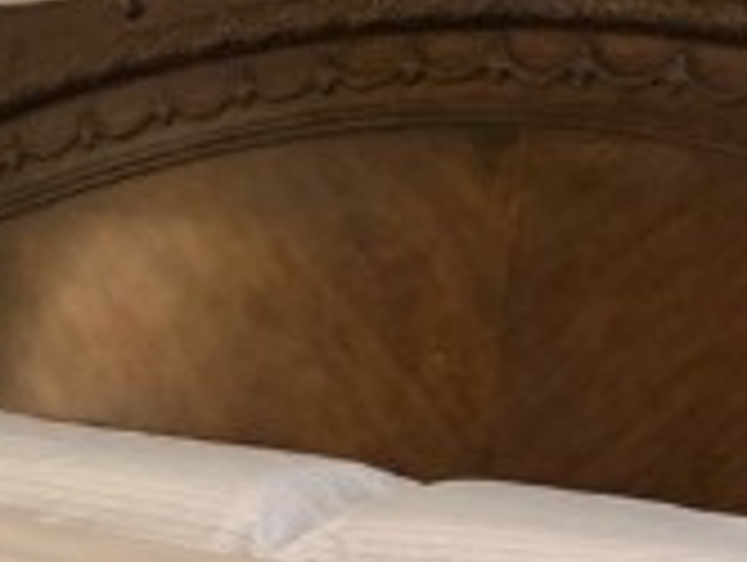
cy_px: 593
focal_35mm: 160
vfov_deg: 9.2
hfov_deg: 12.2
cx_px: -32
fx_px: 3458
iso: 400
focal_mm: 4.25
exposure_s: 1/40
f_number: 1.8
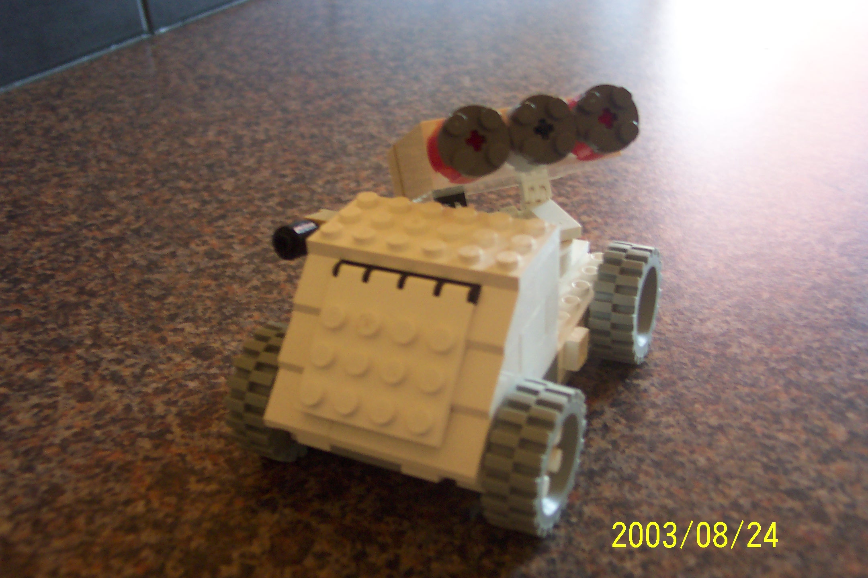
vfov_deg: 35.1
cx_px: 434
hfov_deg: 50.7
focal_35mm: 38
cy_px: 289
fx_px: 916
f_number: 2.8
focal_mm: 8
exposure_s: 1/10
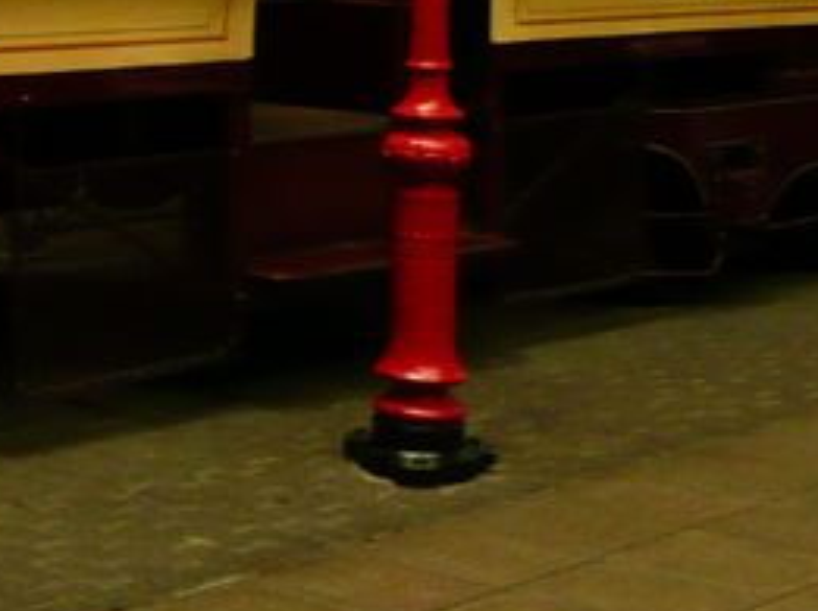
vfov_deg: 12.6
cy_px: -370
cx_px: -248
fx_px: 2596
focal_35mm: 110
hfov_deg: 16.9
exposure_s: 1/8
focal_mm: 4.6
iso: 200
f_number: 3.3
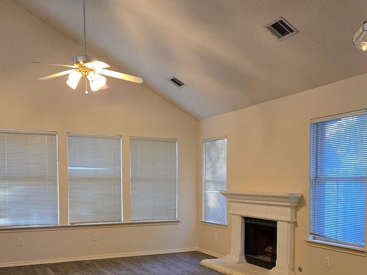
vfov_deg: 34.4
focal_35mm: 41
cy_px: 207
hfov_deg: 45.5
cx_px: 220
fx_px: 435
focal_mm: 5.4
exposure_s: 1/120
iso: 800
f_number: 1.8
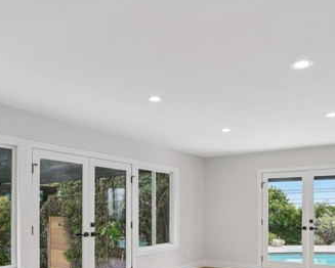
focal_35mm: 33
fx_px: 327
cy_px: 206
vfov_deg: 43.0
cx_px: 181
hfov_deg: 54.1
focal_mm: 18
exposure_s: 1/30
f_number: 8
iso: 160
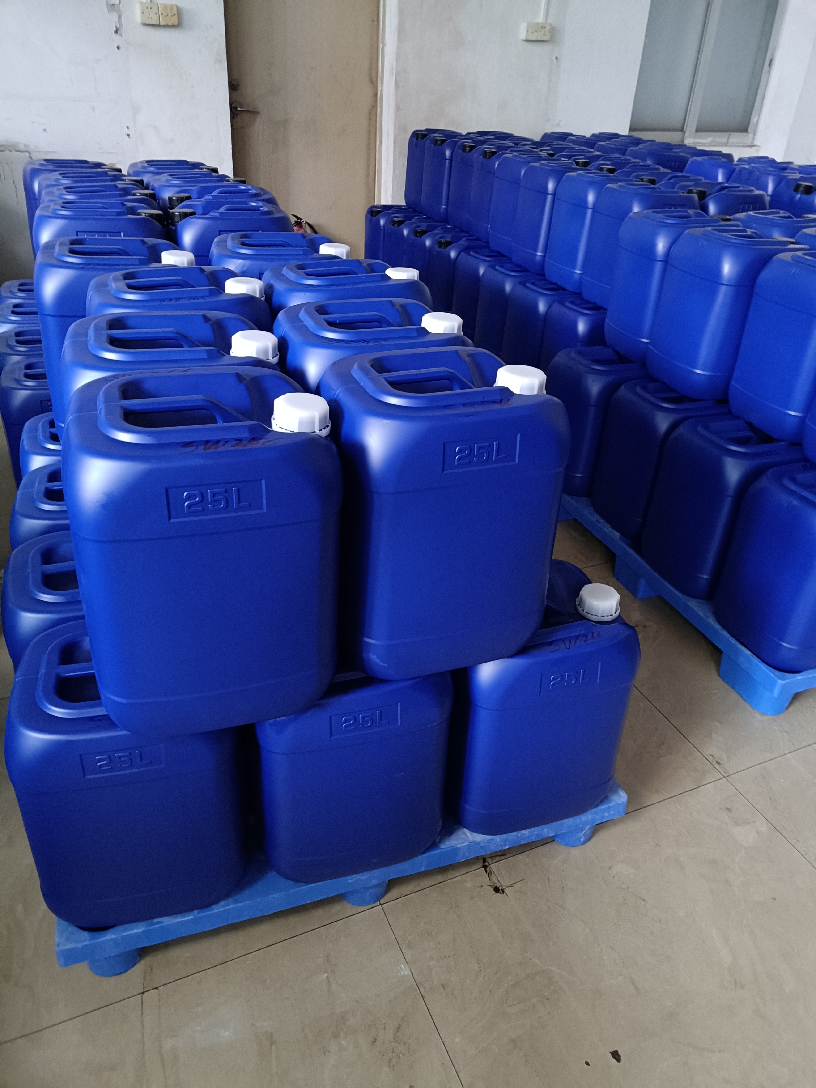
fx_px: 817
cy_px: 544
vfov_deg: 67.3
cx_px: 408
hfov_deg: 53.1
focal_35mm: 26
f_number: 1.8
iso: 2182
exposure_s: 1/25
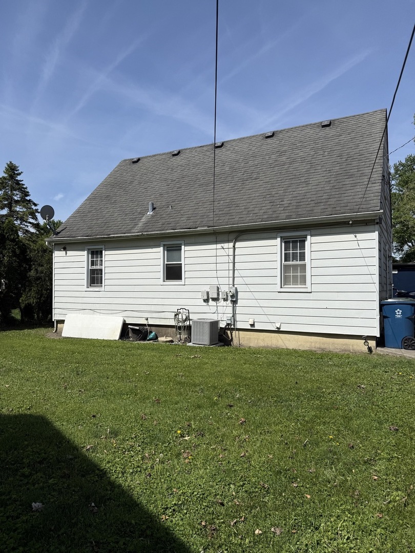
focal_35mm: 24
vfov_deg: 71.6
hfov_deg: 56.8
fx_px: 384
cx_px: 208
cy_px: 276
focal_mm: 6.76
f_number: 1.78
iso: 80
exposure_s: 1/7353
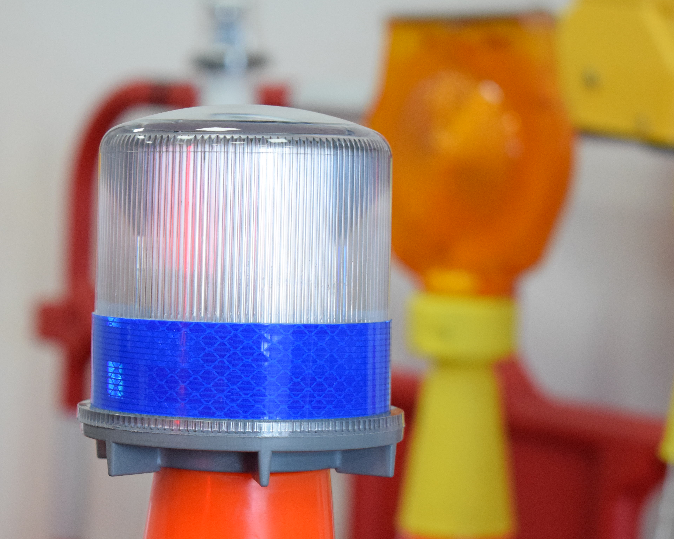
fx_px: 2194
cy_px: 307
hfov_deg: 17.4
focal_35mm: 110
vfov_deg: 14.0
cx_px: 234
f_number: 5.6
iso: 3200
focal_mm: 50
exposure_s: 1/250
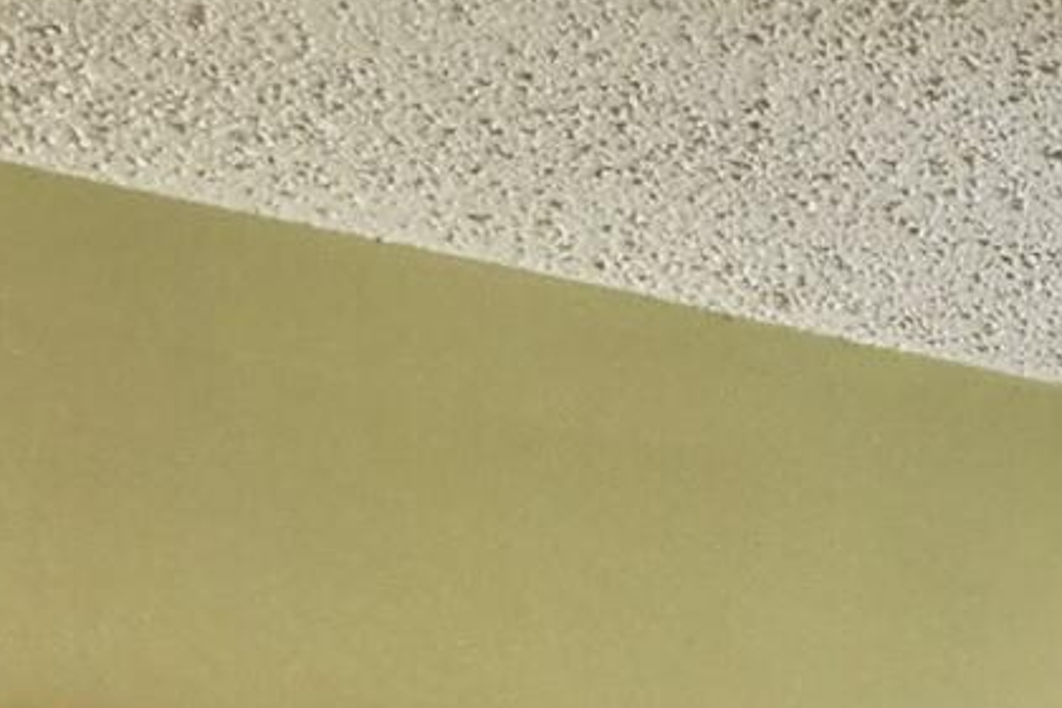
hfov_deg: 9.0
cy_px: 2240
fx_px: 5044
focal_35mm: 171
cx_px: 3482
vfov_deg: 7.1
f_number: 1.8
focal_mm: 5.4
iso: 80
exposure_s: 1/180
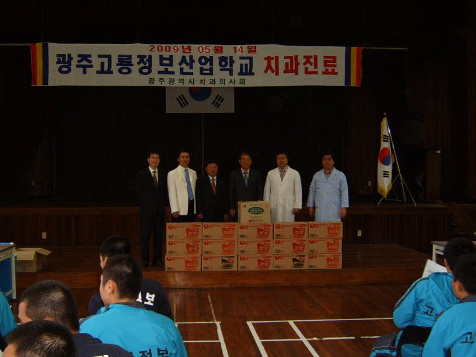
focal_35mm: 42
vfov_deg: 34.3
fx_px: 578
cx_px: 214
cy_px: 199
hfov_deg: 44.7
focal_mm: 6.2
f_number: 2.9
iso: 141
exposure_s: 1/30
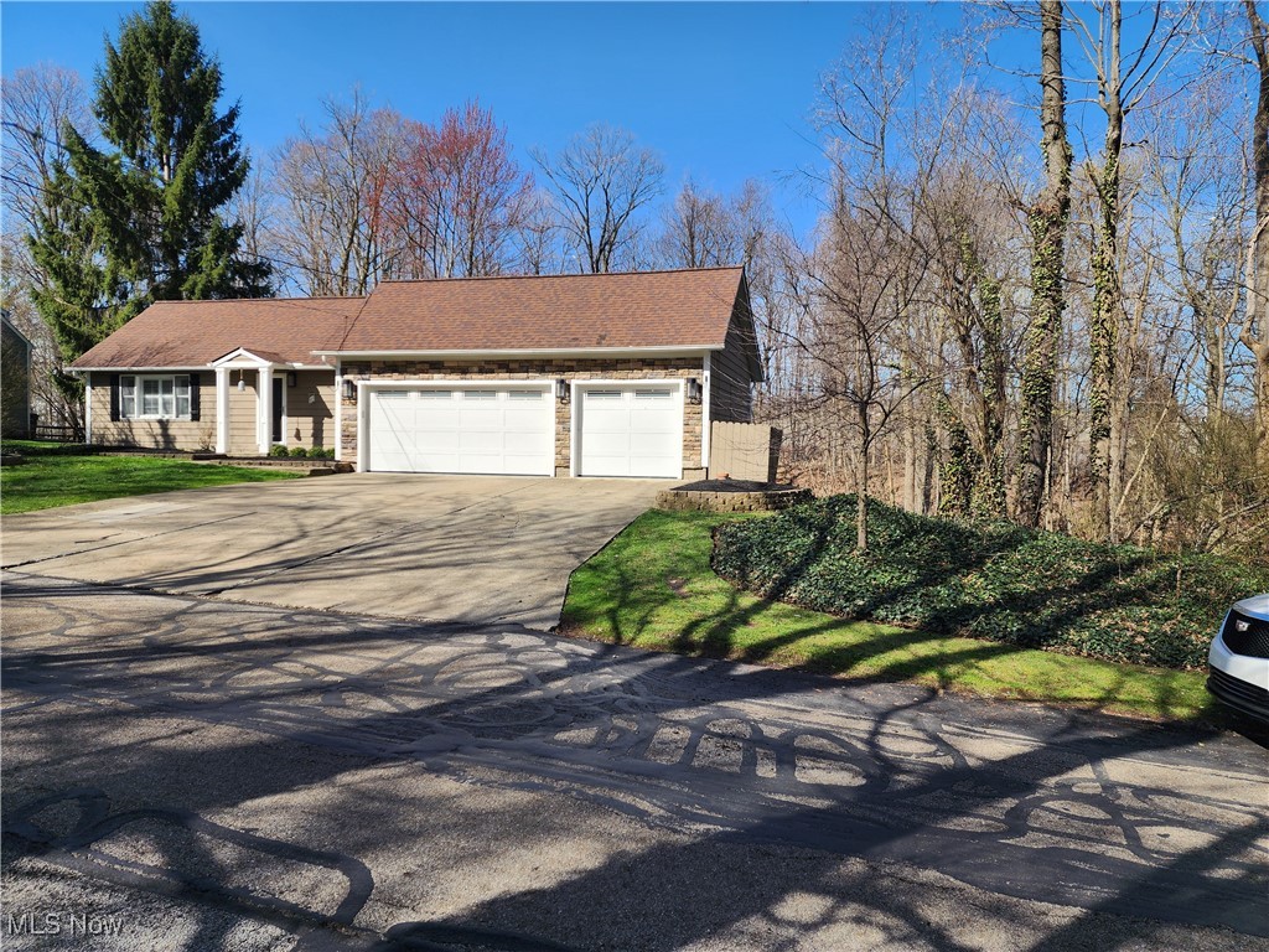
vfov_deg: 58.9
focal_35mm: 23
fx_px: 843
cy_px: 476
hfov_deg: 73.9
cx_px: 634
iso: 12
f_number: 1.8
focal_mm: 6.4
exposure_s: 1/857
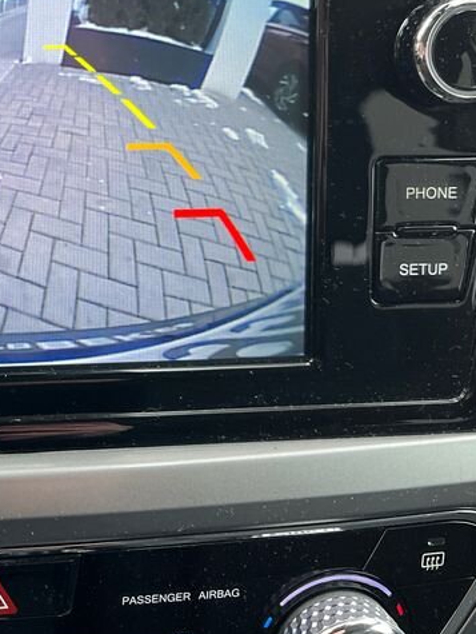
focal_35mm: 56
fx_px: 1025
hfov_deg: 24.1
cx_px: -73
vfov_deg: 33.6
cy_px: 157
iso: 125
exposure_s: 1/121
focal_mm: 5.1
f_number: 1.6
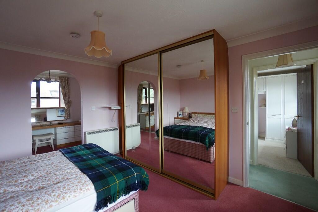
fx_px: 132
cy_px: 106
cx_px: 159
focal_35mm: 15
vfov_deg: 77.3
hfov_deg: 100.4
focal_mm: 10
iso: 400
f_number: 4
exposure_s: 1/60
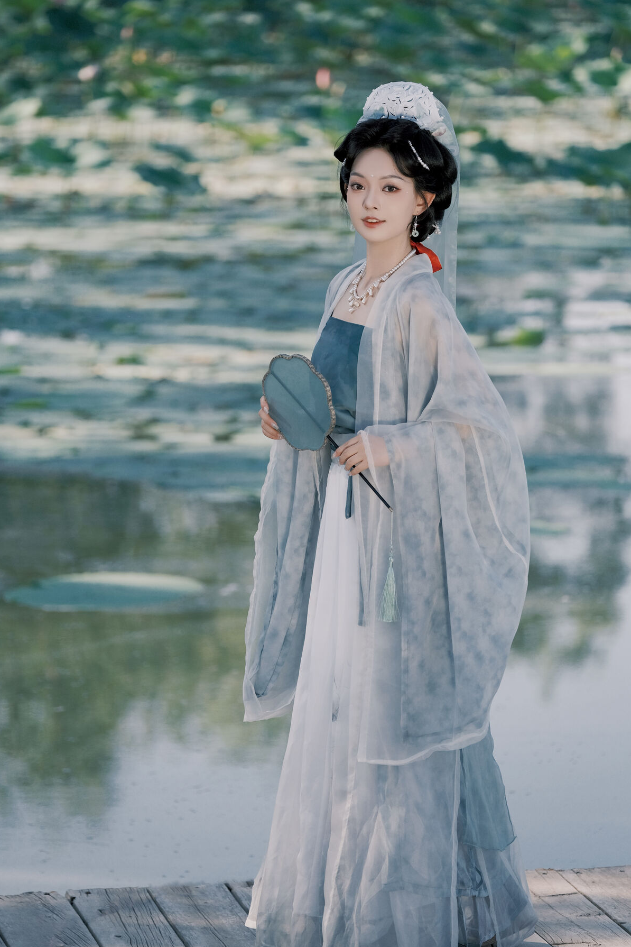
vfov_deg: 10.5
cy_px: 472
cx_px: 315
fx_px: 5126
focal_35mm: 195
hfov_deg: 7.0
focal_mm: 129.2
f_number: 2.8
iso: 500
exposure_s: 1/2000
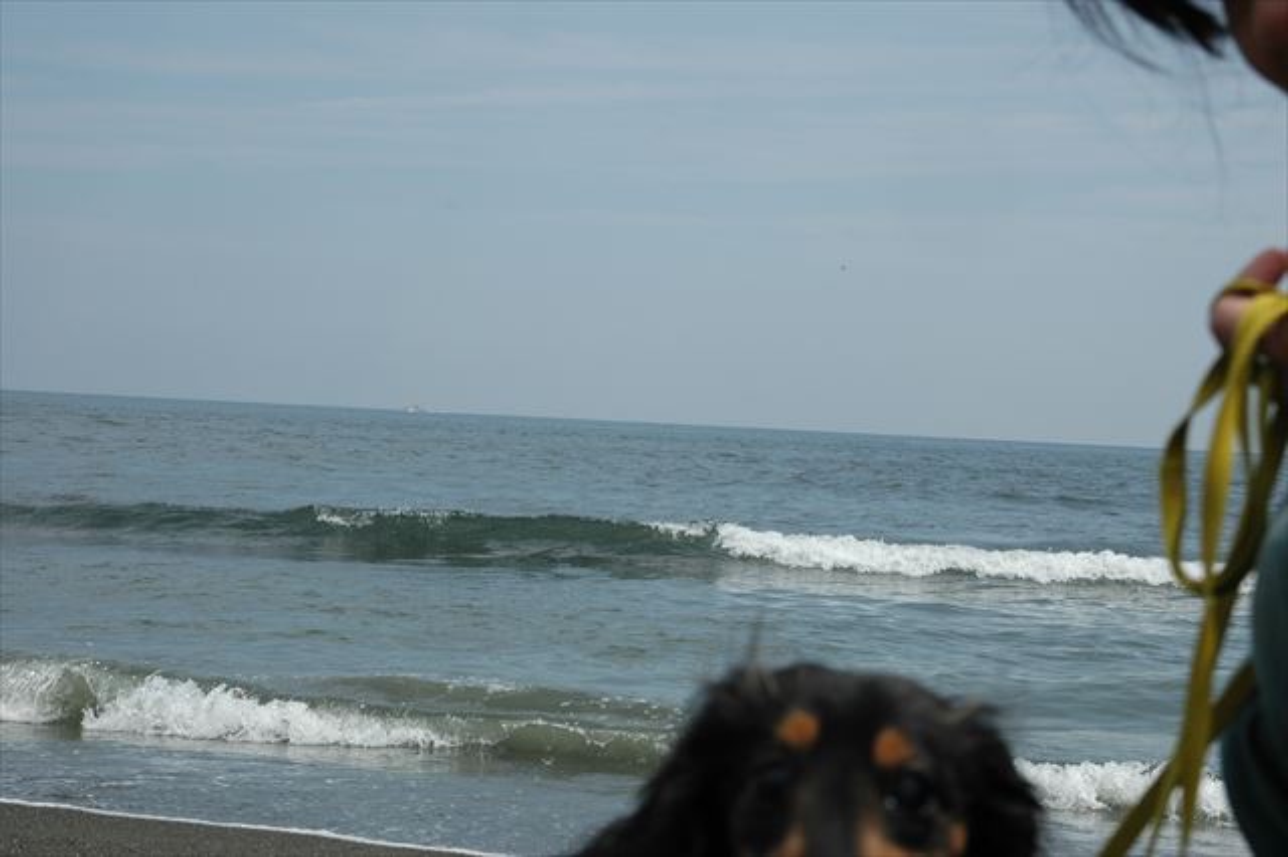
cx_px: 644
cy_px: 428
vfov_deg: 19.7
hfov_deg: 29.3
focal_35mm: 69
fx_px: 2467
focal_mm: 46
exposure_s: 1/500
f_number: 11
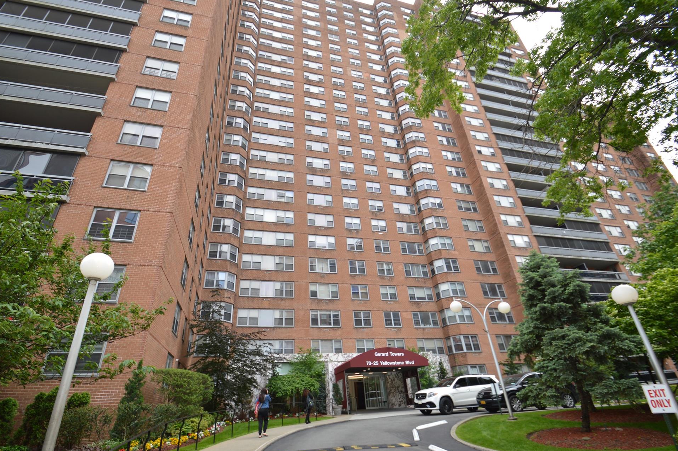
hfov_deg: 96.8
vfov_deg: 73.6
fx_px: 301
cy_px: 232
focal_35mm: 16
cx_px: 334
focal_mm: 10
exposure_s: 1/125
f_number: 5.6
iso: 100
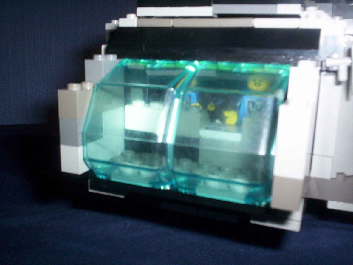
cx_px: 176
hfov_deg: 49.0
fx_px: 388
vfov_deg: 37.7
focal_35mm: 38
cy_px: 132
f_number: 4.5
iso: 140
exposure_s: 1/60
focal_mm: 4.99
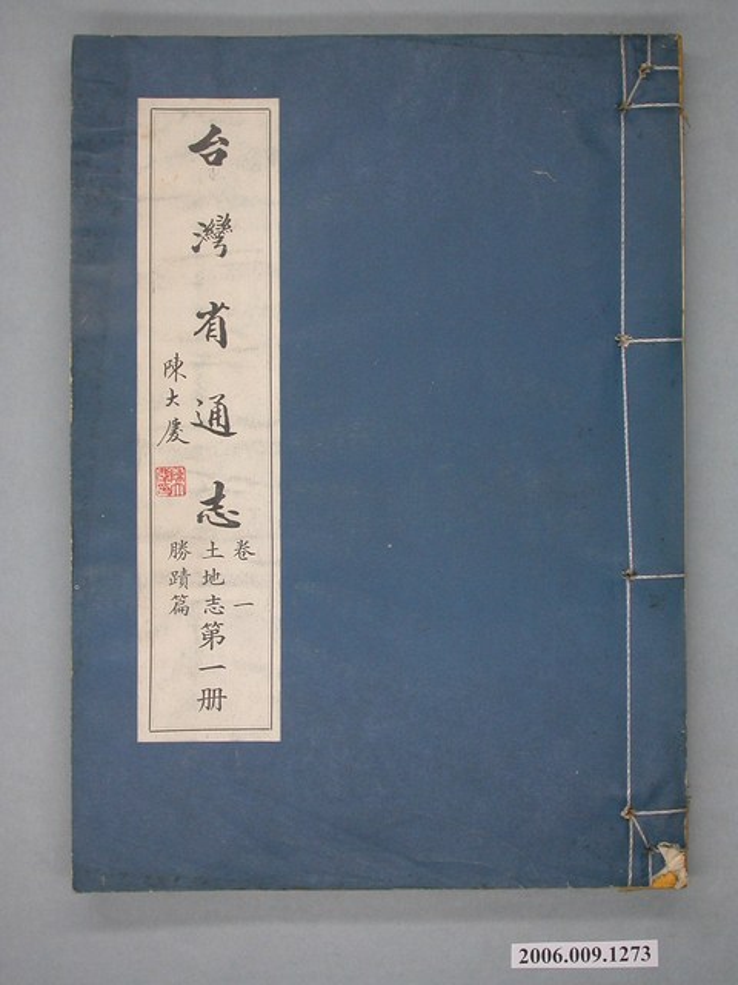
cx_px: 369
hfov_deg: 26.6
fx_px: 1563
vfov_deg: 34.9
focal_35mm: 55
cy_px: 492
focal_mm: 11.5
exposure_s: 1/61
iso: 100
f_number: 3
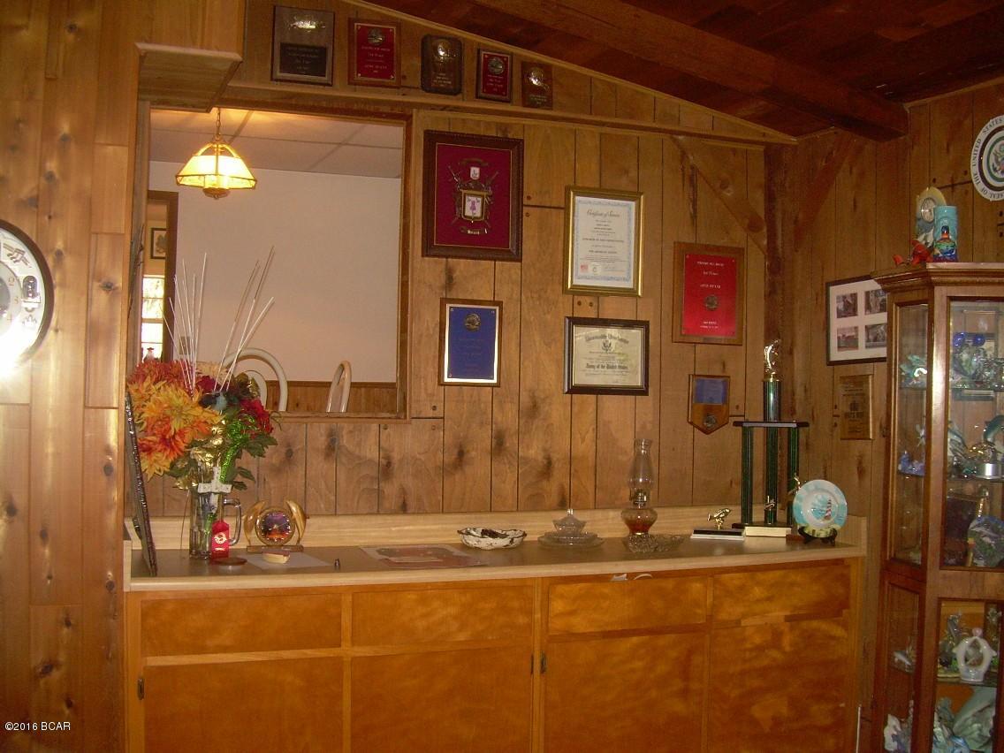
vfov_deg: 37.7
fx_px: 1102
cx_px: 502
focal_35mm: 38
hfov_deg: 49.0
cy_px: 376
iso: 200
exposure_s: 1/60
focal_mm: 6.3
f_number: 2.8
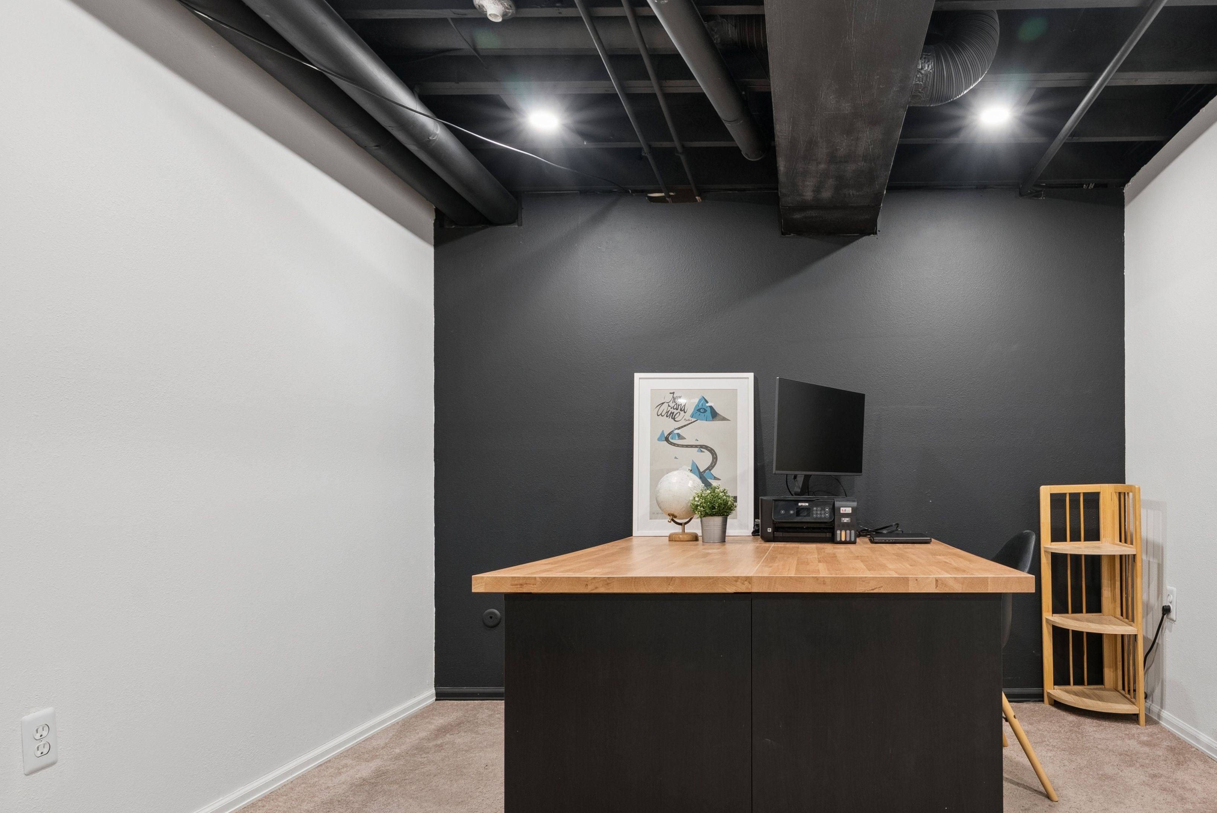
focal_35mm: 22
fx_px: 744
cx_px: 782
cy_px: 489
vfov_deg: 56.8
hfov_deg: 76.7
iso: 640
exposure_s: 1/8
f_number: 8
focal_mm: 17
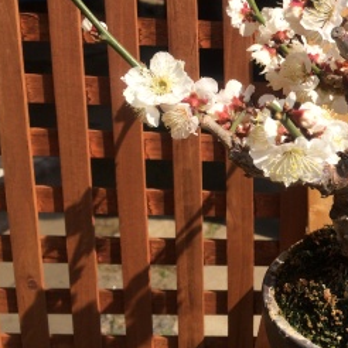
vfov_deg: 31.5
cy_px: 138
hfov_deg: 29.6
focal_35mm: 54
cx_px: 347
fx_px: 614
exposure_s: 1/1520
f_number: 2.2
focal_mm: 4.12
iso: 32
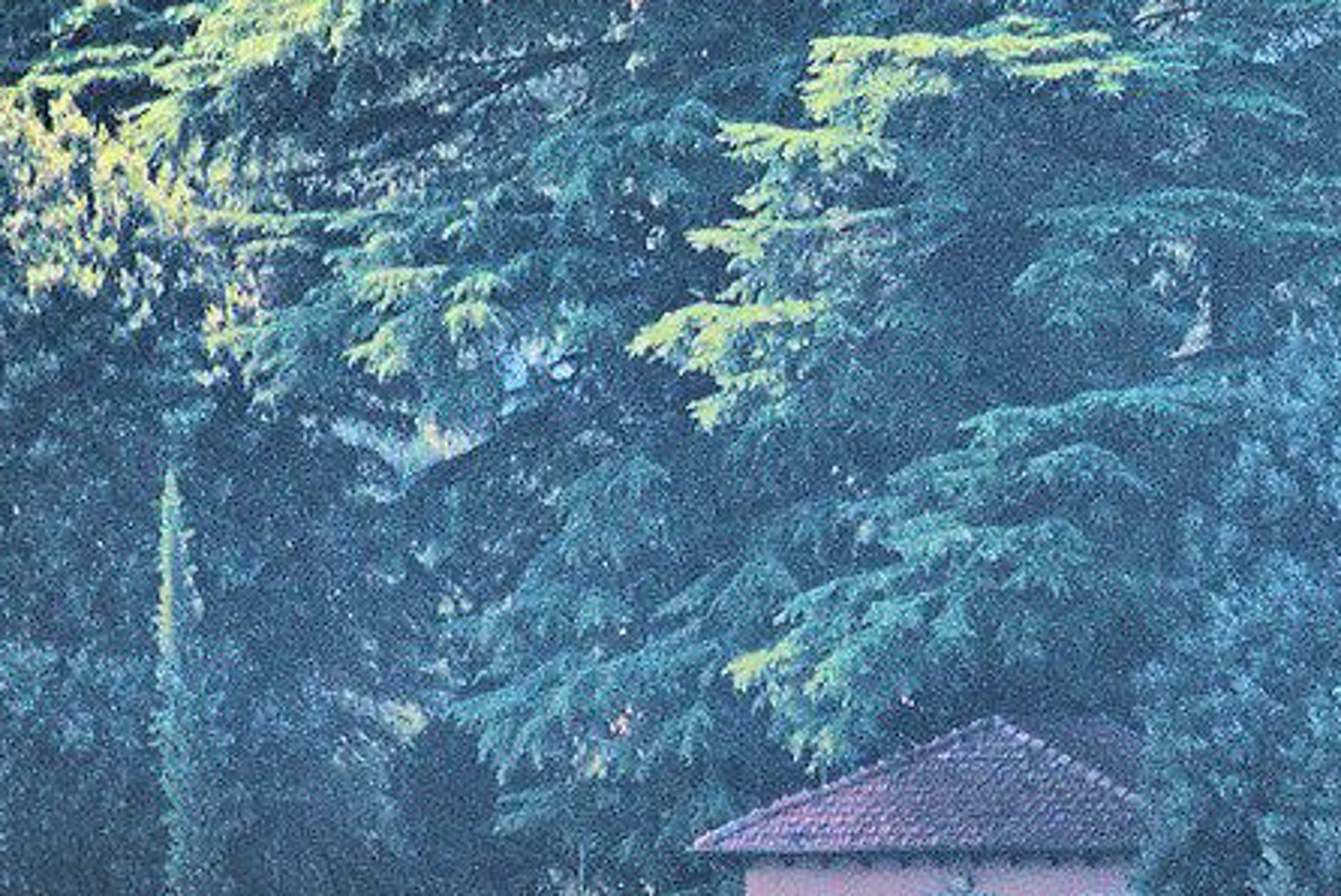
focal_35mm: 1613
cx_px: 1542
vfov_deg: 0.9
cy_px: 394
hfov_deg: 1.3
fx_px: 60121
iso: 200
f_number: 5.6
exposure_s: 1/500
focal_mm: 300
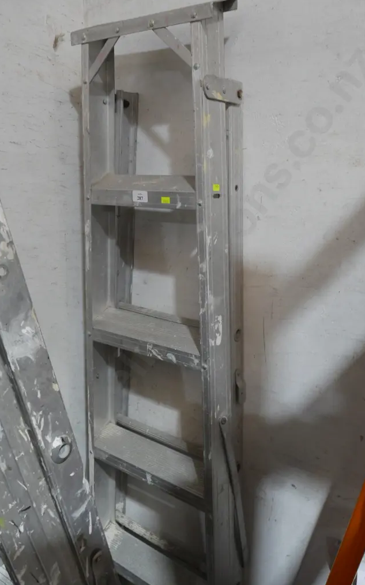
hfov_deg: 41.8
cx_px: 191
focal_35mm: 30
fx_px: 478
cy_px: 291
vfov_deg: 62.9
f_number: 5.6
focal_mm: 14
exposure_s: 1/60
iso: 2000
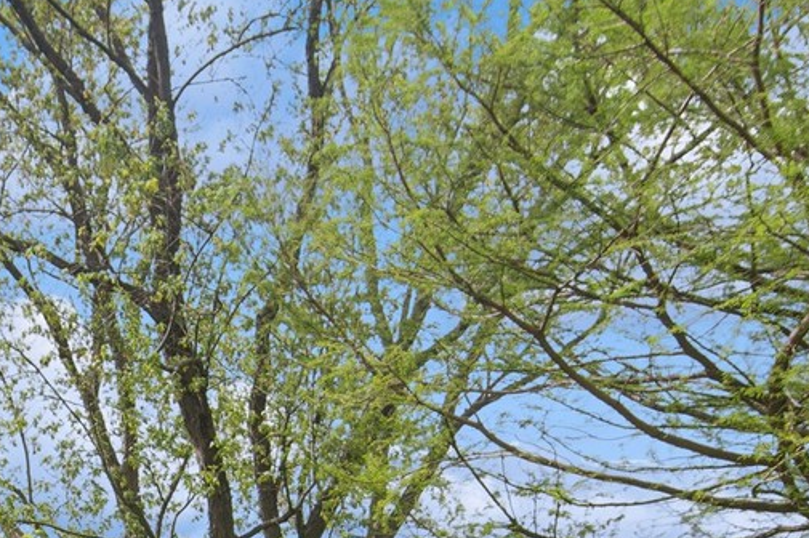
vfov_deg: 18.9
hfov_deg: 29.5
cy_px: 820
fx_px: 1406
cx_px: -40
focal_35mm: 63
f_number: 8
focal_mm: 13
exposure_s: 1/250
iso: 200
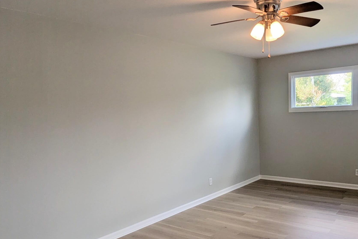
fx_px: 298
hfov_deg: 61.0
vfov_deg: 43.1
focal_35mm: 30
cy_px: 158
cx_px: 225
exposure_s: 1/142
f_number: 2.2
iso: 48
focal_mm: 2.35
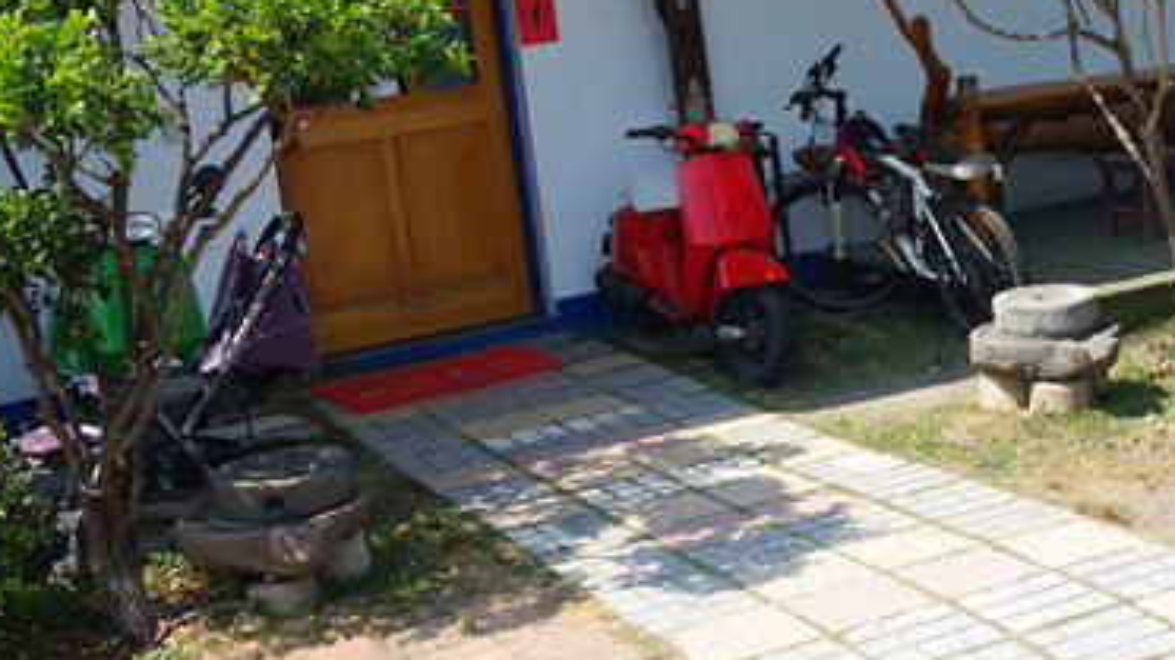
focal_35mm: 63
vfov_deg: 19.0
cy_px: 169
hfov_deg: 32.5
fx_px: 1962
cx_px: 916
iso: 125
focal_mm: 10.4
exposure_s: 1/250
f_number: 5.6
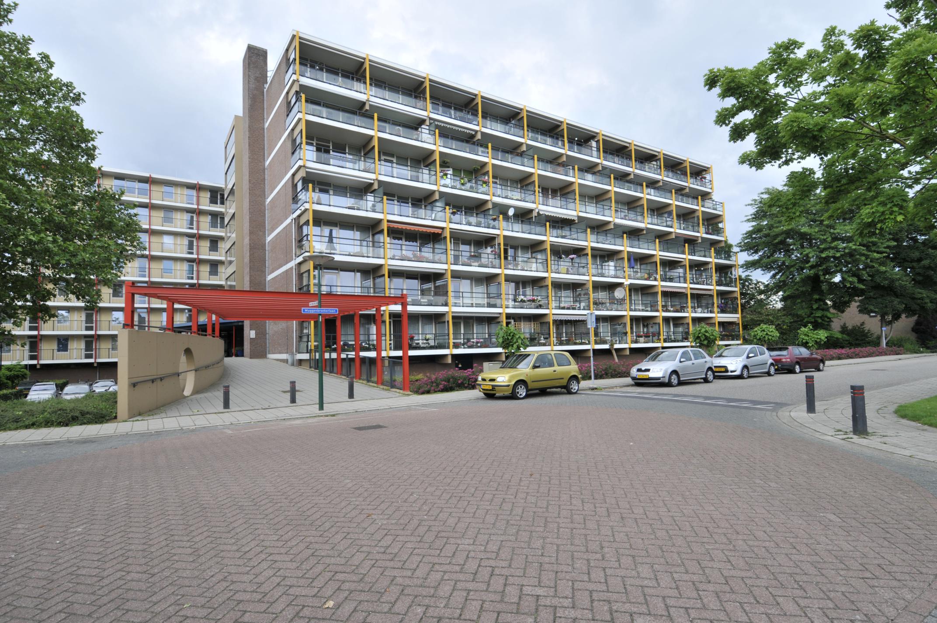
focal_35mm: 18
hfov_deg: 90.1
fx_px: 468
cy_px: 312
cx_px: 468
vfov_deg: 67.2
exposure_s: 1/100
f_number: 9
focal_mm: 12
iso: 200
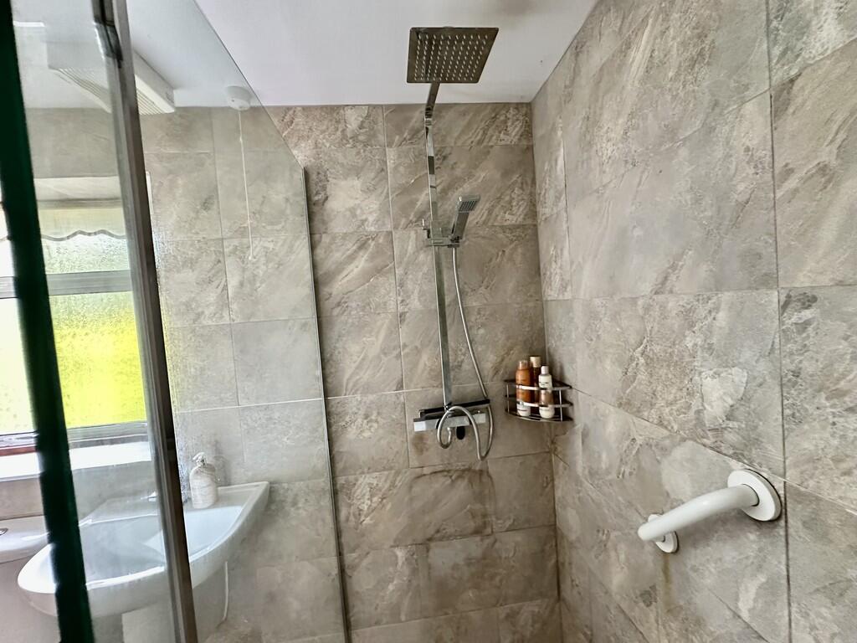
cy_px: 322
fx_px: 347
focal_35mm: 14
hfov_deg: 102.1
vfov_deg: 85.7
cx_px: 428
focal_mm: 2.22
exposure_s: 1/60
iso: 800
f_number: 2.2
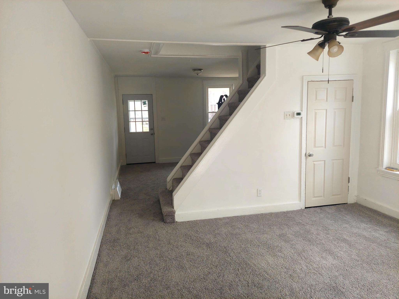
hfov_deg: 71.6
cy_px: 150
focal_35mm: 24
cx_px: 200
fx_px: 277
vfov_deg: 56.8
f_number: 1.8
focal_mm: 5.23
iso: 80
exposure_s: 1/120
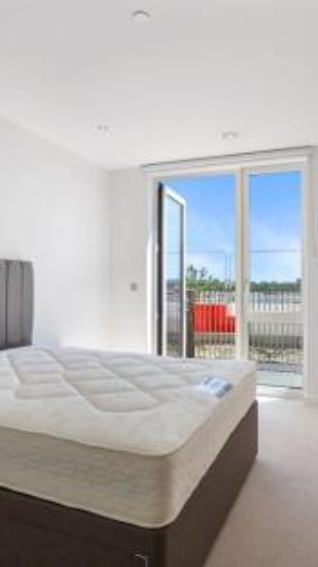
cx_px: 198
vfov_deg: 76.3
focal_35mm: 24
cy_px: 281
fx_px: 361
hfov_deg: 47.2
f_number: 5.6
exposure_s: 1/125
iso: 160
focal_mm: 10
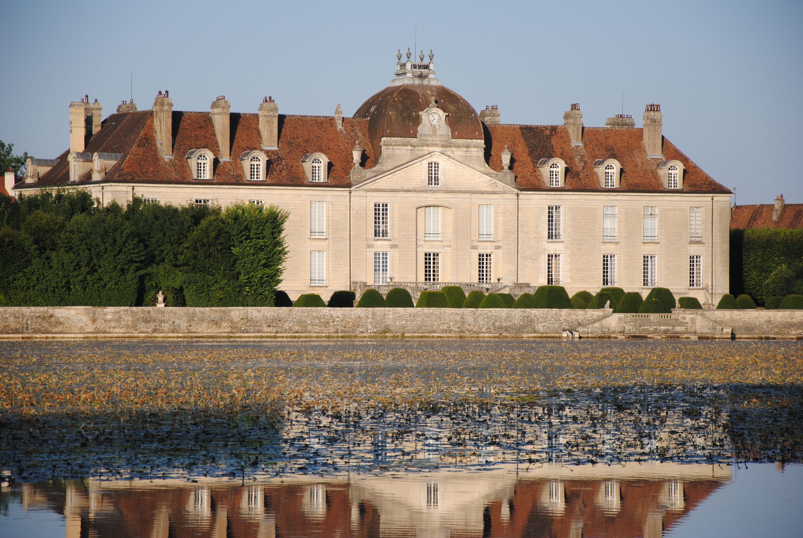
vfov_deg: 8.7
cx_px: 402
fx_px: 3517
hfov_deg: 13.0
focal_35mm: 158
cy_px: 269
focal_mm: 105
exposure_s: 1/500
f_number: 5.6
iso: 140
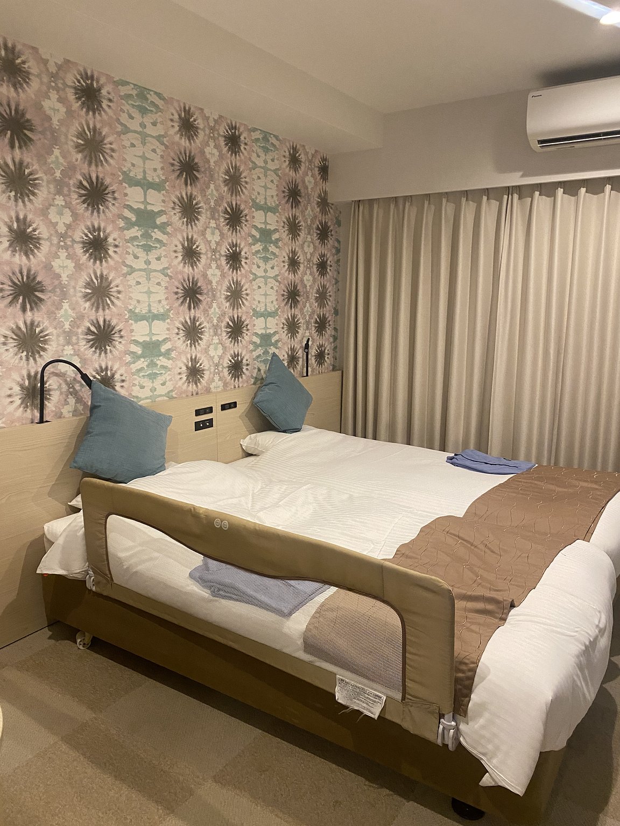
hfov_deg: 53.1
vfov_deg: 67.3
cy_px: 413
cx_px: 310
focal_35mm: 26
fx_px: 621
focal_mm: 4.25
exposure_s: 1/60
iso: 320
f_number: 1.8
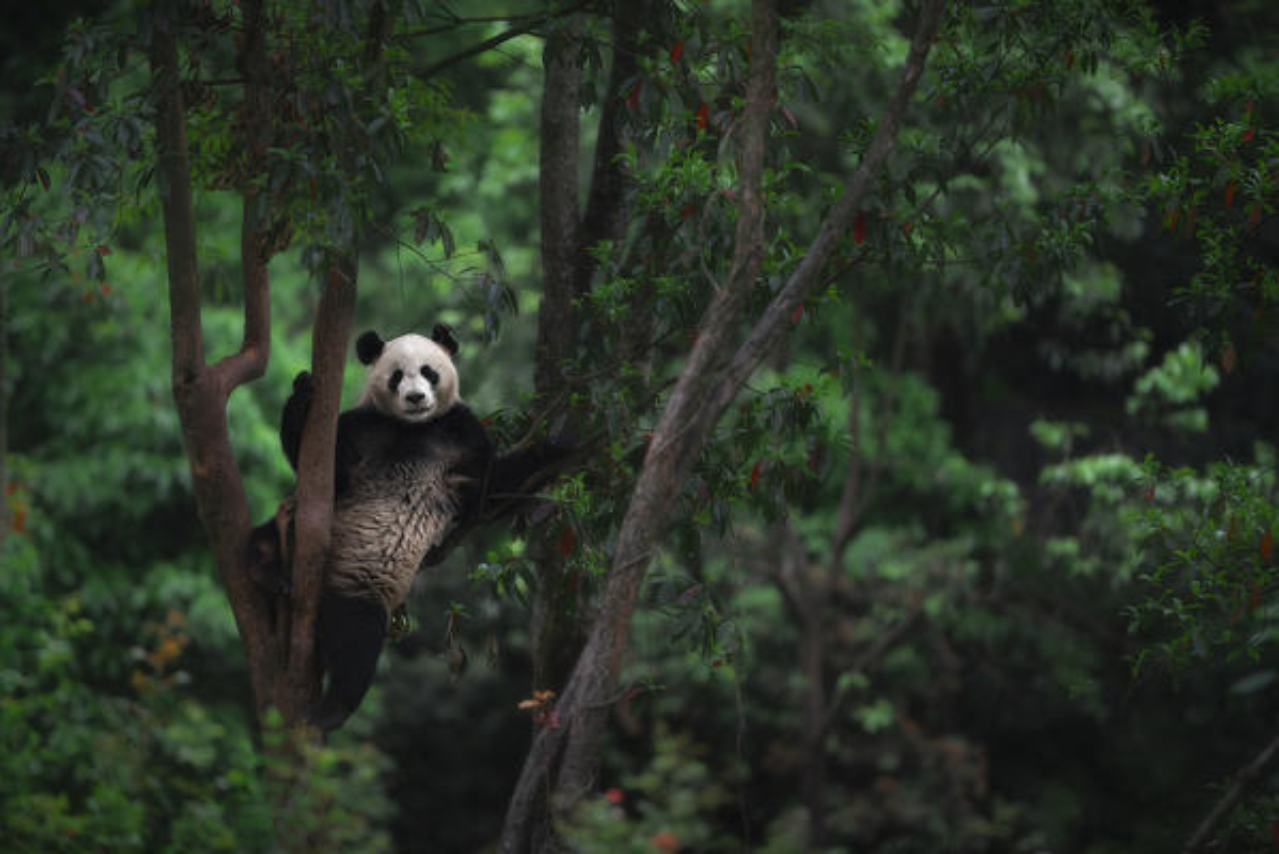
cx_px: 640
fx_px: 10663
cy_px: 427
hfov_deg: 6.9
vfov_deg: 4.6
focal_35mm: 300
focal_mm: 300
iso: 160
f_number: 2.8
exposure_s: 1/400
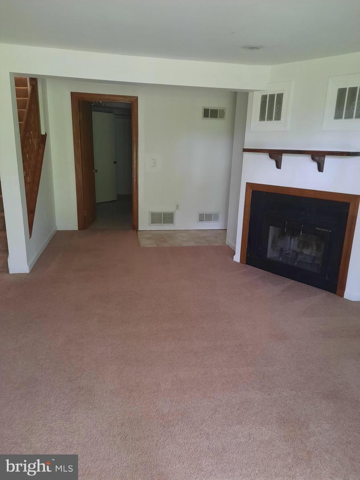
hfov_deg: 54.9
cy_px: 240
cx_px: 180
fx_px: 347
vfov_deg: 69.4
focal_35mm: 25
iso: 320
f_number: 2
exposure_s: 1/24
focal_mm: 4.6
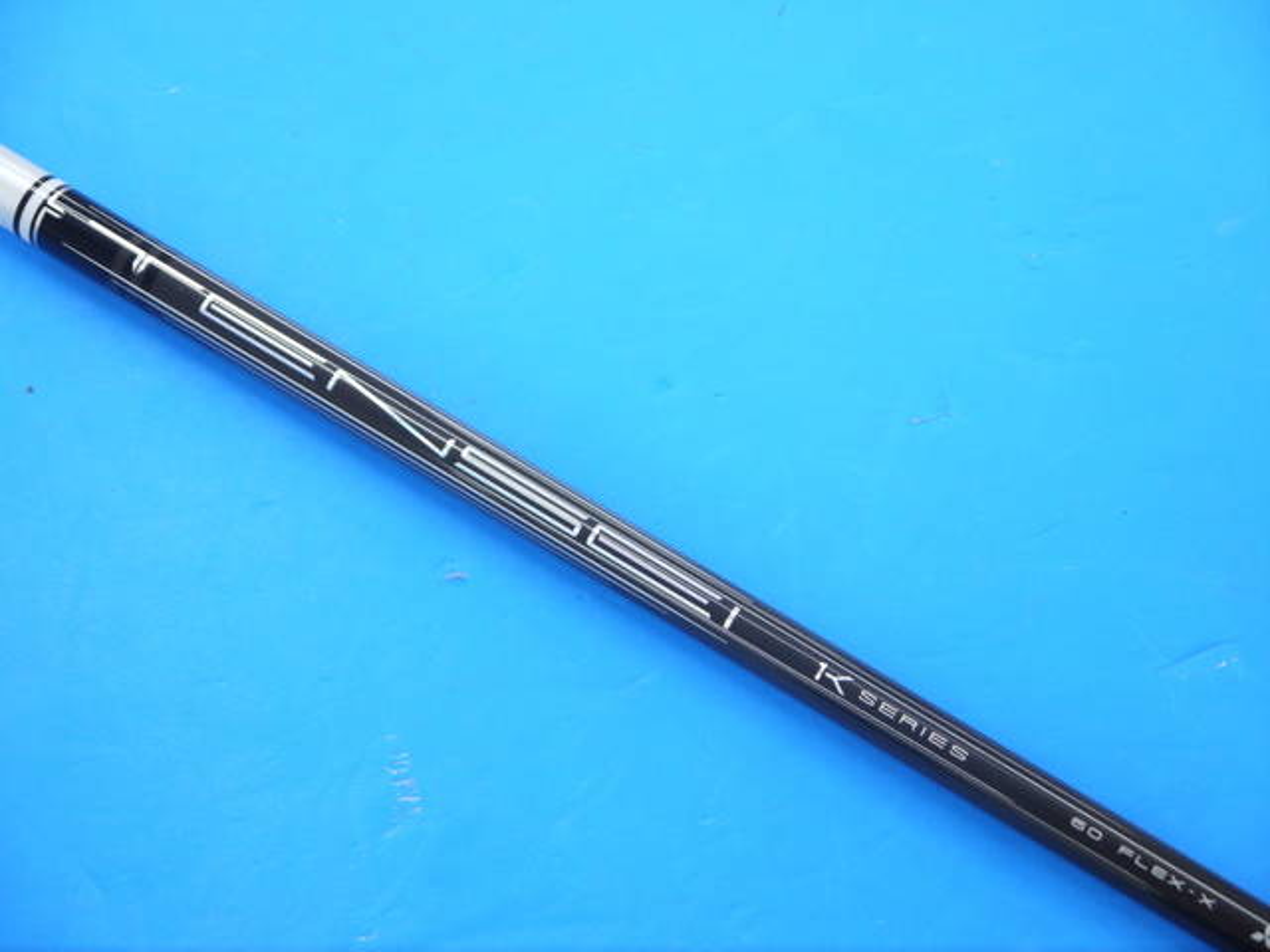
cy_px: 476
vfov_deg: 18.9
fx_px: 2862
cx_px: 635
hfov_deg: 25.0
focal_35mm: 78
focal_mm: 39
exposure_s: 1/80
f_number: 5.5
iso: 500
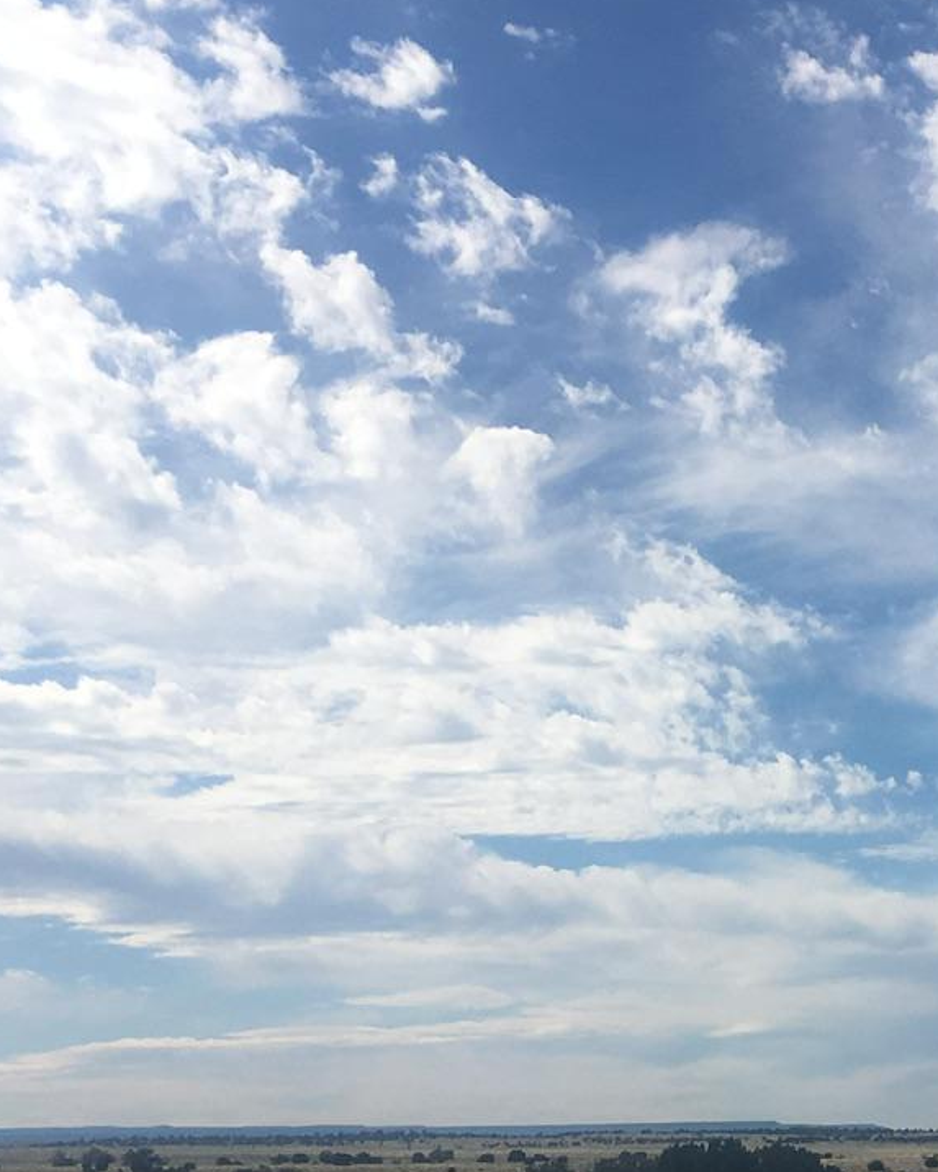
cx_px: 1169
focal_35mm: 81
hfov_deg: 17.9
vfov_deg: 23.0
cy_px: 1036
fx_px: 2810
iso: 25
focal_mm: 4.15
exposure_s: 1/3663
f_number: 2.2
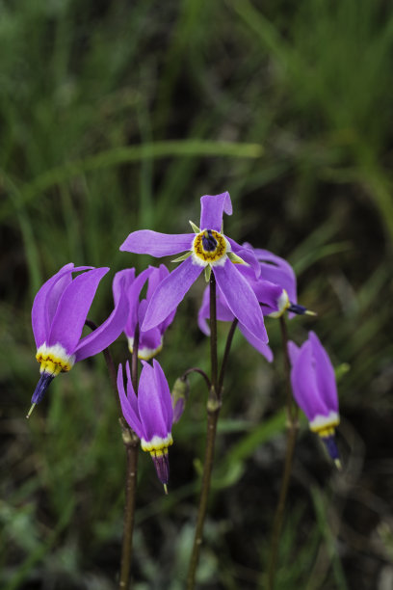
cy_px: 295
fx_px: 2947
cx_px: 196
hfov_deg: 7.6
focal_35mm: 180
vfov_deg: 11.4
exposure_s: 1/50
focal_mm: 180
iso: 200
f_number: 18
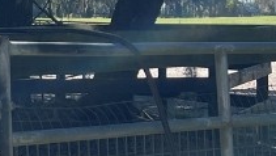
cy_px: -29
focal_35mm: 132
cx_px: -228
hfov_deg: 14.3
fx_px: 967
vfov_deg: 9.1
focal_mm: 5.1
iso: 32
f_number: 1.6
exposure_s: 1/1279
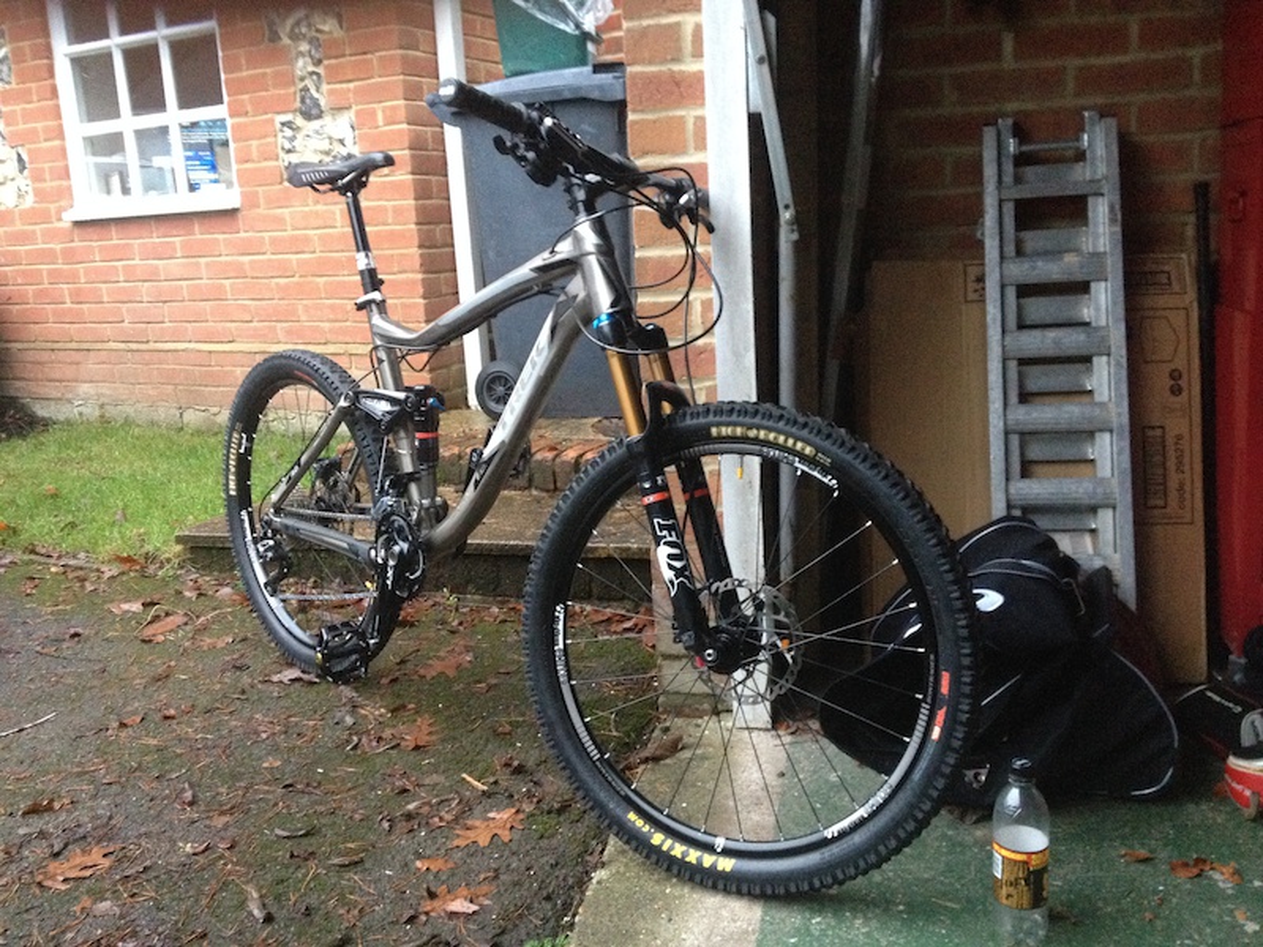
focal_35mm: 35
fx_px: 1277
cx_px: 632
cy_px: 474
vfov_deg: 40.7
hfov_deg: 52.6
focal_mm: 4.28
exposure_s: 1/15
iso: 500
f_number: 2.4
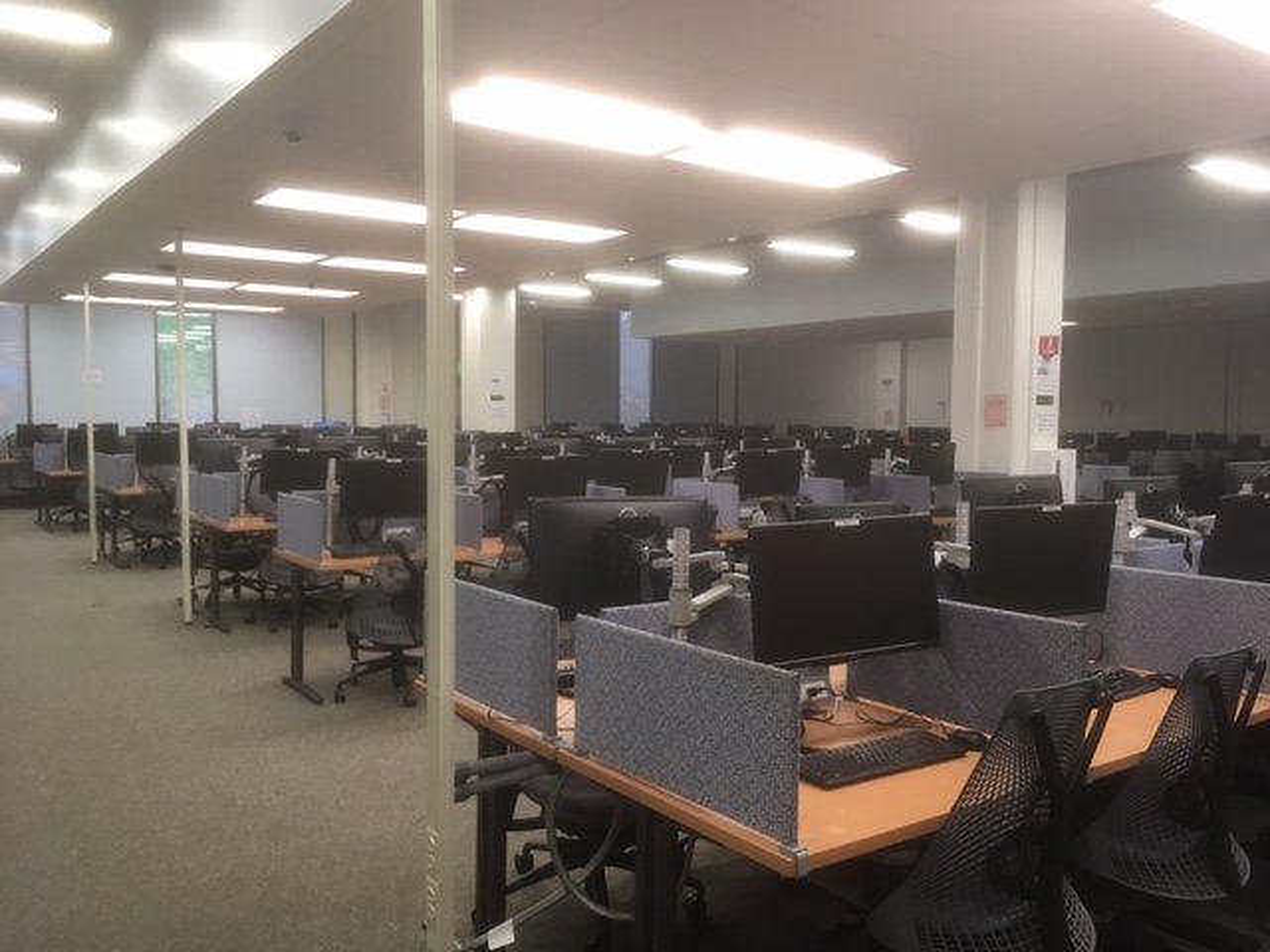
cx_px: 635
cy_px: 476
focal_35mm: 29
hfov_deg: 61.7
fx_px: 1064
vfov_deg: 48.2
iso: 64
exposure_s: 1/30
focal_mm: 4.15
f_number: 2.2
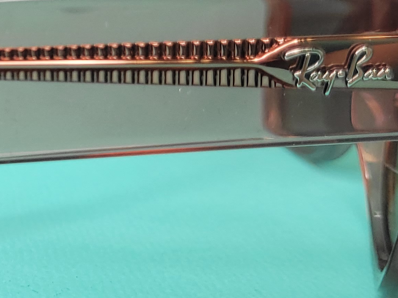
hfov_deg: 20.6
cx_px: -29
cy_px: 74
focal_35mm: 91
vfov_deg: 16.2
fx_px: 1046
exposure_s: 1/100
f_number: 1.8
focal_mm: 5.4
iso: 125
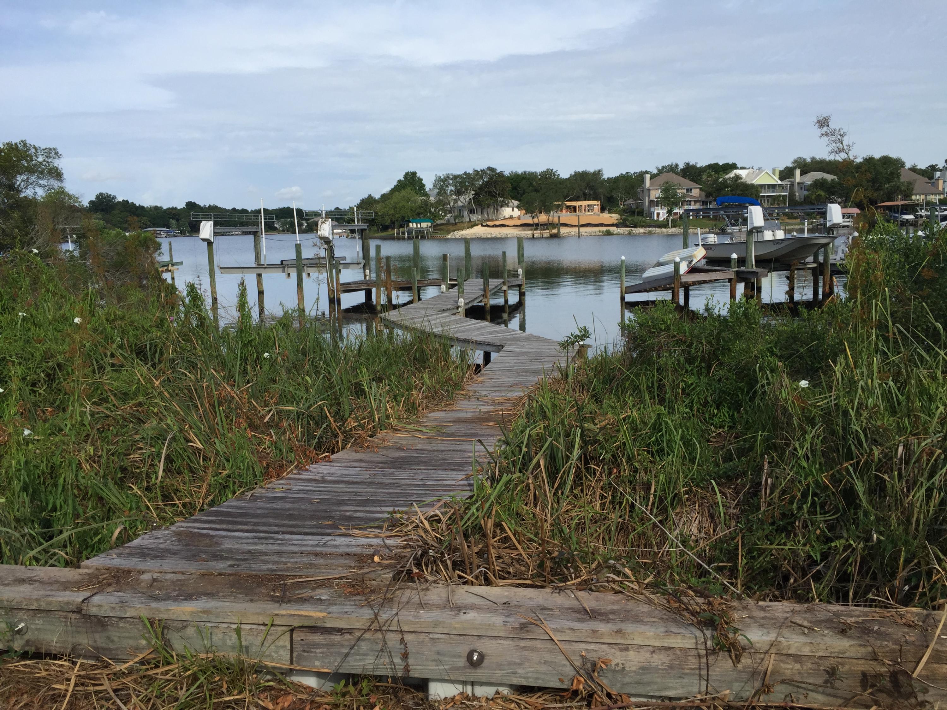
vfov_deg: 48.2
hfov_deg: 61.7
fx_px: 793
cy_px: 355
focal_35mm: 29
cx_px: 474
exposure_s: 1/2083
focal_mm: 4.15
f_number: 2.2
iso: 32
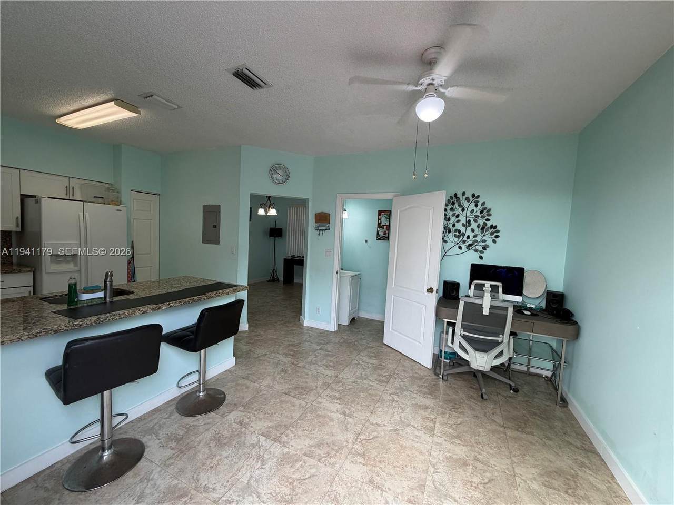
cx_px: 337
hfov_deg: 102.1
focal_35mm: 14
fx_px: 273
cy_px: 252
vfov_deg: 85.7
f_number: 2.2
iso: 100
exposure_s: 1/120
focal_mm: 2.22
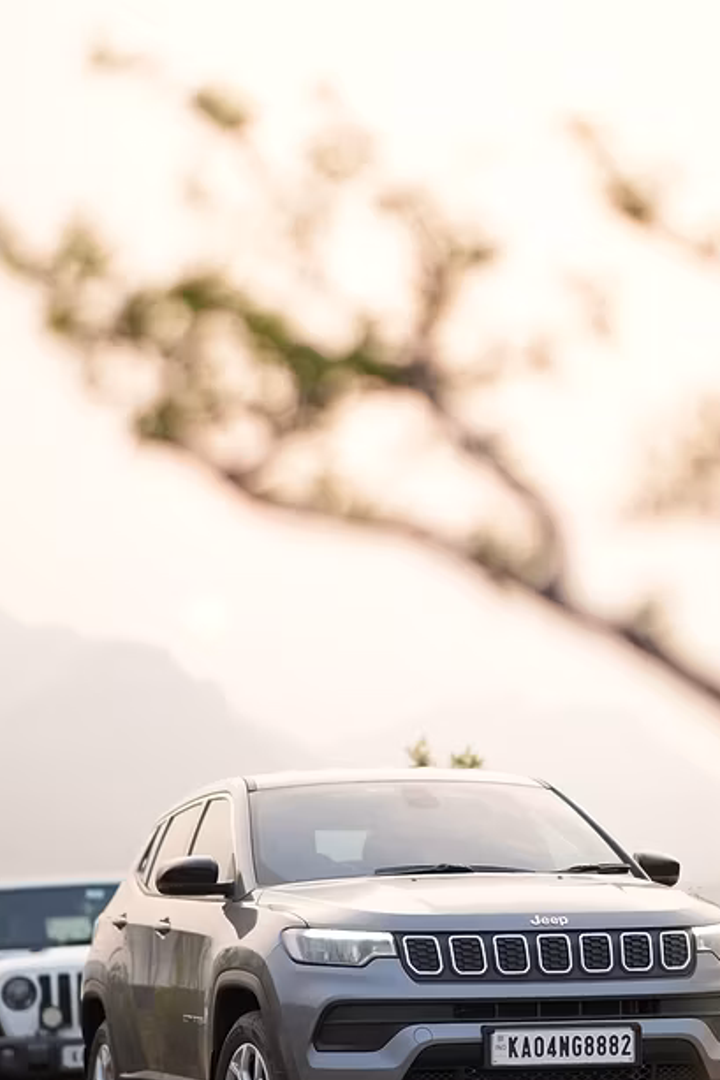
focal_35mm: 133
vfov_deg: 15.4
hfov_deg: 10.3
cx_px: 394
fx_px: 3992
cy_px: 670
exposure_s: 1/2000
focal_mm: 85
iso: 640
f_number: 1.4
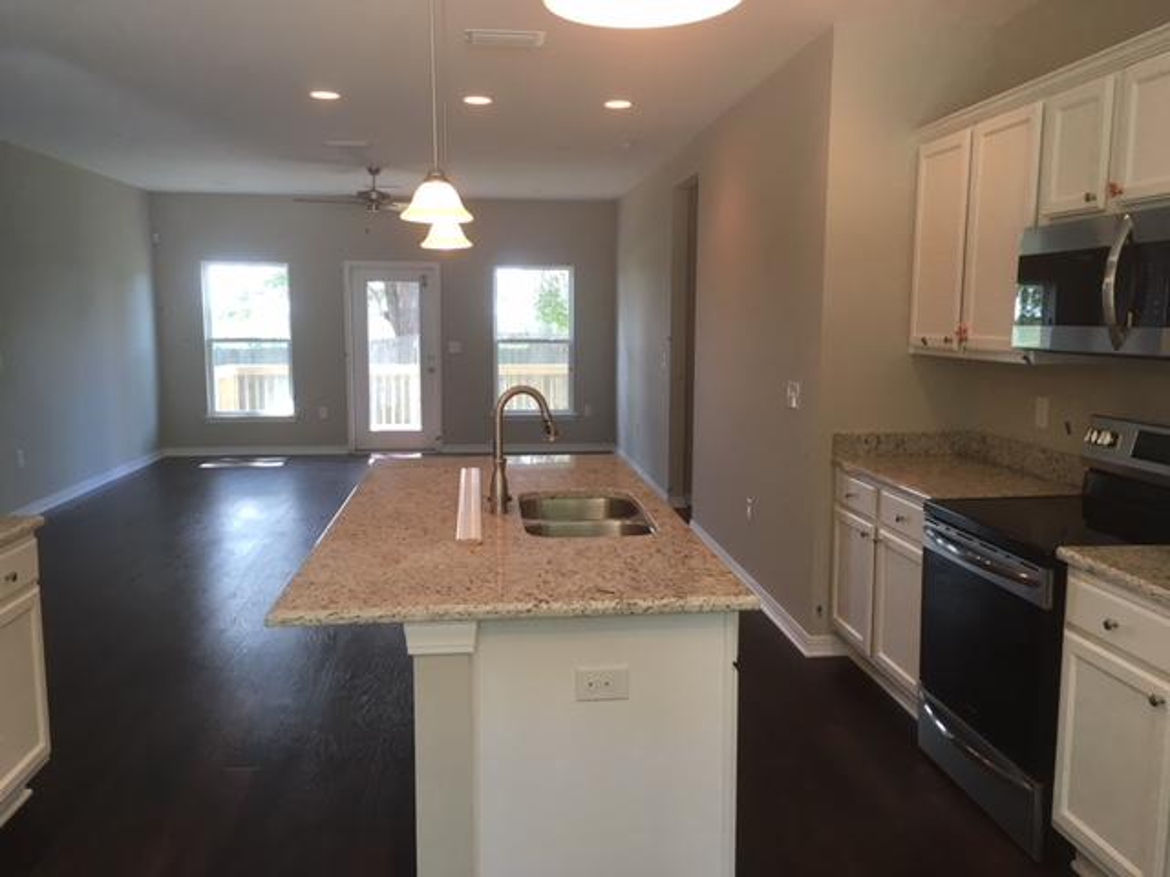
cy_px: 438
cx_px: 585
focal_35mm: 29
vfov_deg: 48.2
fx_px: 980
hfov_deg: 61.7
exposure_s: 1/30
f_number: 2.2
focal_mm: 4.15
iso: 32
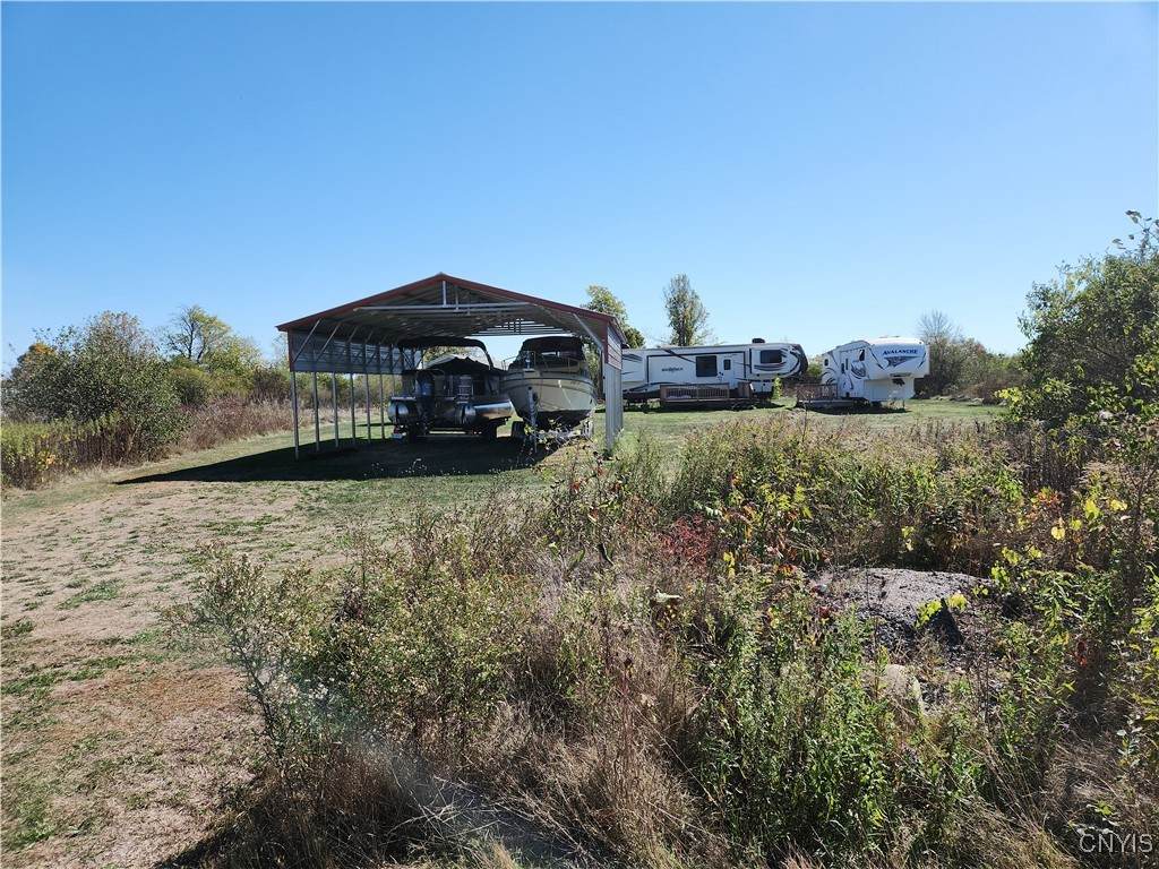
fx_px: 770
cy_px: 434
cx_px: 580
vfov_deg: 58.9
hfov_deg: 73.9
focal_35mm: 23
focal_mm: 5.4
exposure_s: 1/1265
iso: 20
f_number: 1.8
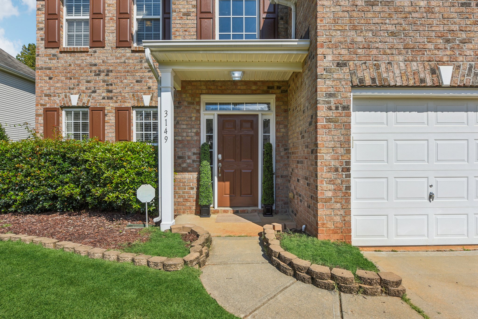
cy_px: 160
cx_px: 239
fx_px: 239
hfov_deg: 90.0
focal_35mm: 18
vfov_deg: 67.4
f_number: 9
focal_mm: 18
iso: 200
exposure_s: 1/800
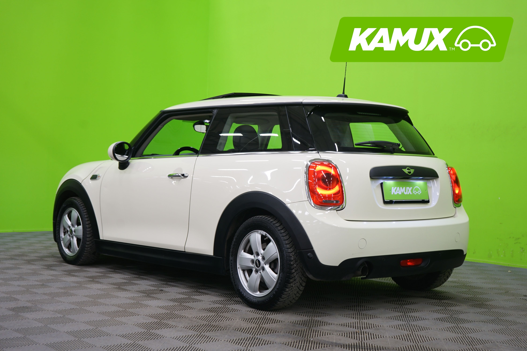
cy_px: 176
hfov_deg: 38.2
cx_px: 264
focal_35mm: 52
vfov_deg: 26.0
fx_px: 761
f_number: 5
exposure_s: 1/8
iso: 400
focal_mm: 52
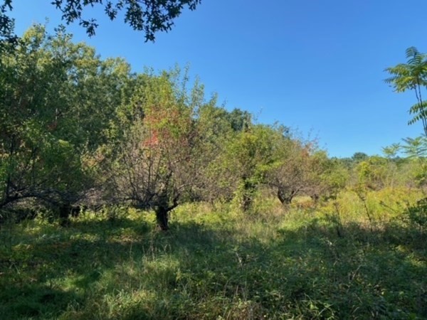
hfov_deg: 67.3
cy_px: 160
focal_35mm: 26
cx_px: 214
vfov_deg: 53.1
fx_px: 321
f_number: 1.8
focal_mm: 4.25
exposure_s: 1/1272
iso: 32
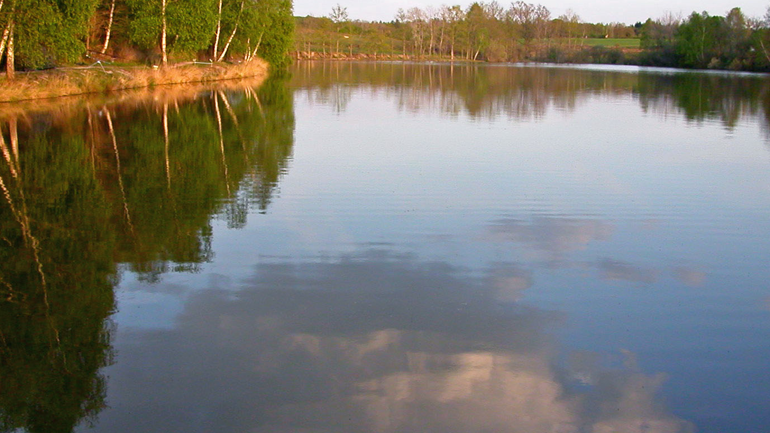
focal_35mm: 47
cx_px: 421
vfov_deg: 25.4
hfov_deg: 43.7
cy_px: 268
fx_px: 960
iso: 100
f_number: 2.7
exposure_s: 1/296
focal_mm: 5.6
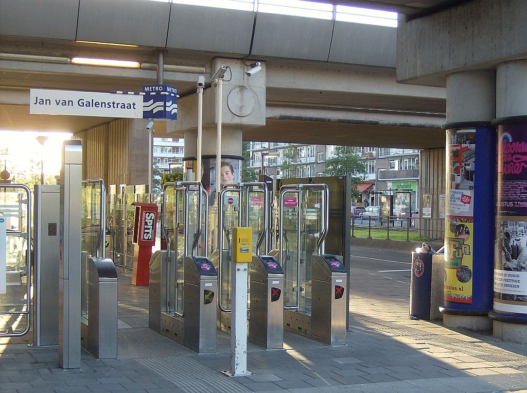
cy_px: 196
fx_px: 851
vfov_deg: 26.0
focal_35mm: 56
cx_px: 264
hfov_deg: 34.4
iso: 100
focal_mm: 9.3
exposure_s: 1/94
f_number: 3.4
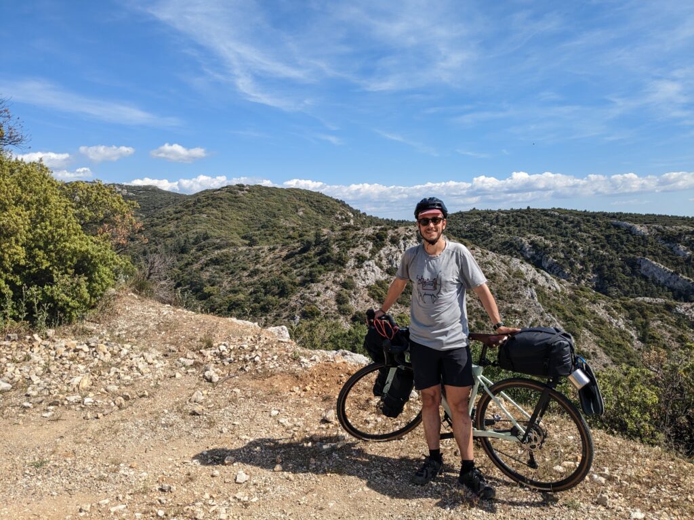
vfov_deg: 51.4
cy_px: 260
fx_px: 541
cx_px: 347
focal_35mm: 27
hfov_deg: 65.3
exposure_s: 1/3344
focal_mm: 4.38
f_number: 1.73
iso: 68
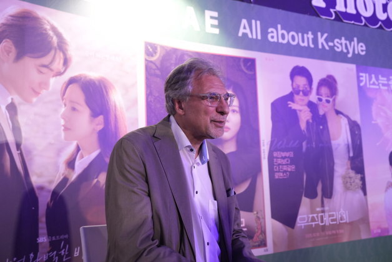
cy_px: 131
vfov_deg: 36.9
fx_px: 392
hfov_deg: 53.1
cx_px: 196
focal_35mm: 36
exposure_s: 1/40
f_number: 4
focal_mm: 36
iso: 2000
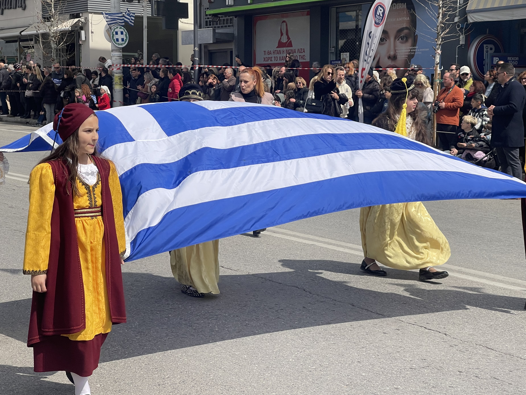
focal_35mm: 70
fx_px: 1064
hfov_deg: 27.8
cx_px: 259
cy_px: 186
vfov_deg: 21.0
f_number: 2.2
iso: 20
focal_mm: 7.5
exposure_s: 1/1946
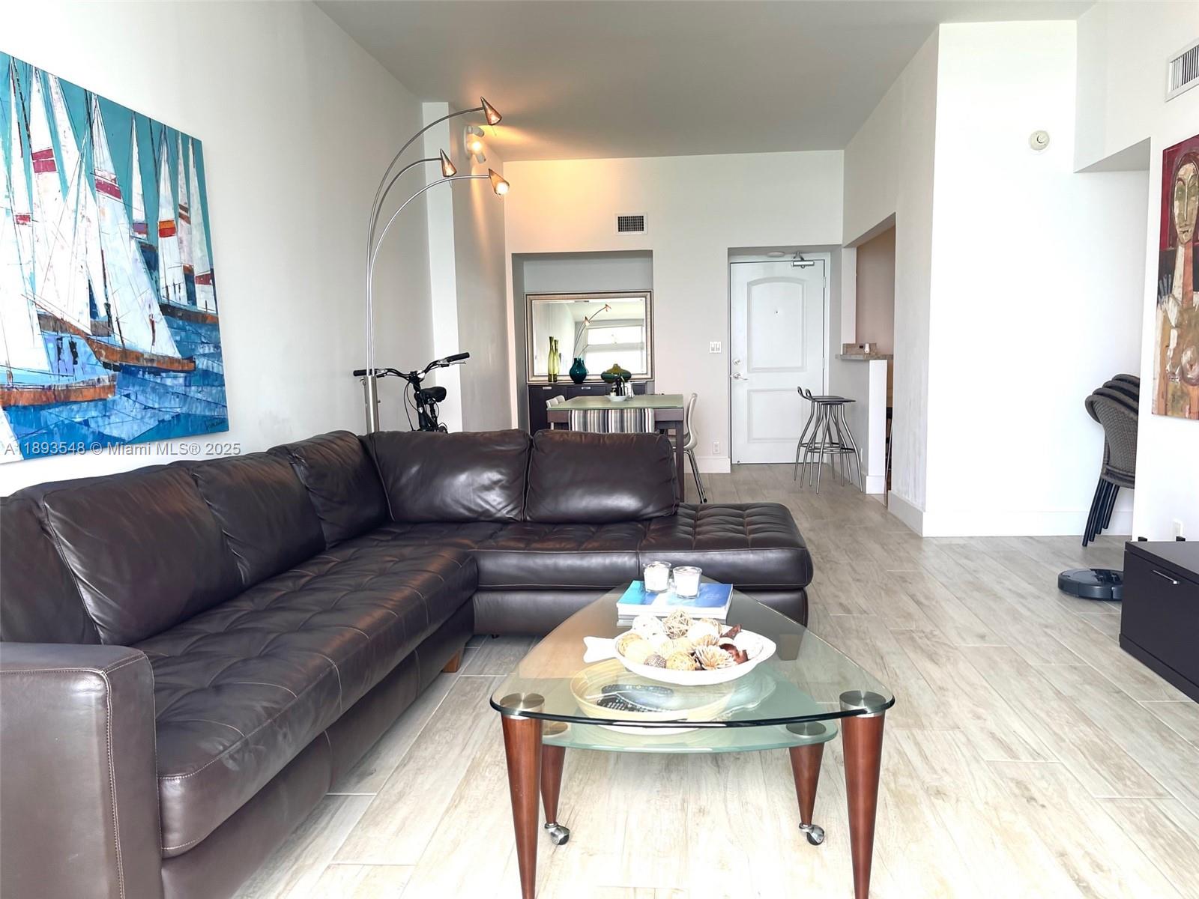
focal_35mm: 26
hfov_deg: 67.3
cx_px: 600
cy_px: 450
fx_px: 901
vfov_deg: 53.1
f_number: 1.6
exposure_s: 1/121
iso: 50
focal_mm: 5.1
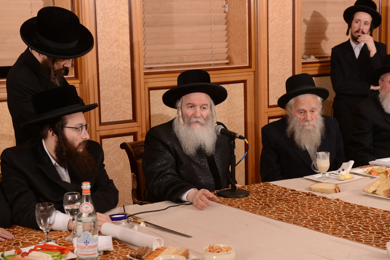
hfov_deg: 28.8
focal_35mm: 70
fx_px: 758
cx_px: 195
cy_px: 130
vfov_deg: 19.5
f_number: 6.3
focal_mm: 70
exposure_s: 1/160
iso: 400
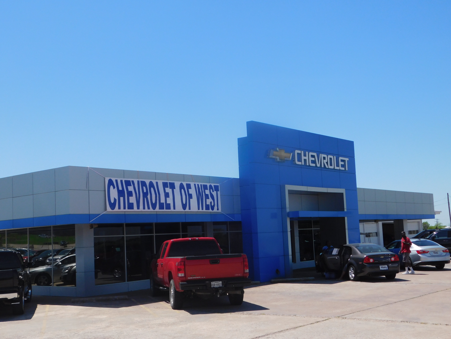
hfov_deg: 42.1
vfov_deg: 32.2
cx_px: 226
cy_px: 170
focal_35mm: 45
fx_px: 586
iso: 125
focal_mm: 8
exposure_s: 1/400
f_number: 7.4
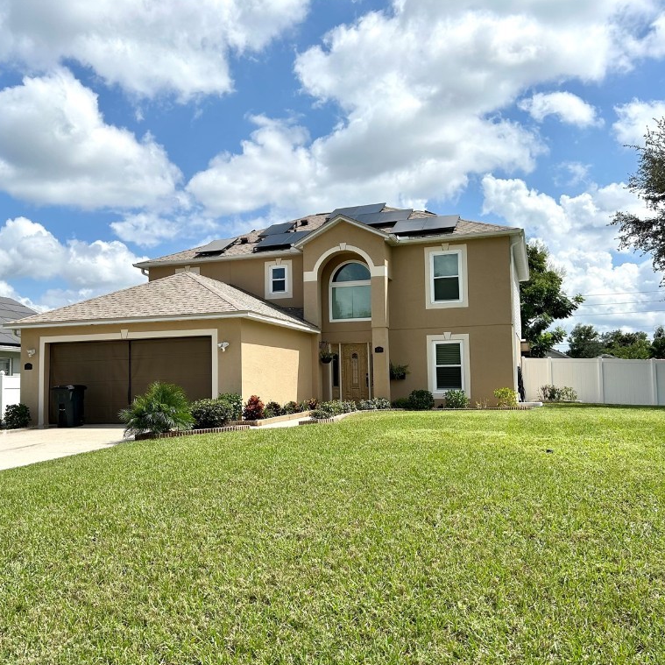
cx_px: 287
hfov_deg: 52.4
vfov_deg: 52.5
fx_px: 674
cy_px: 331
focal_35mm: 31
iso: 50
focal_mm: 5.7
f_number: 1.5
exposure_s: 1/7463
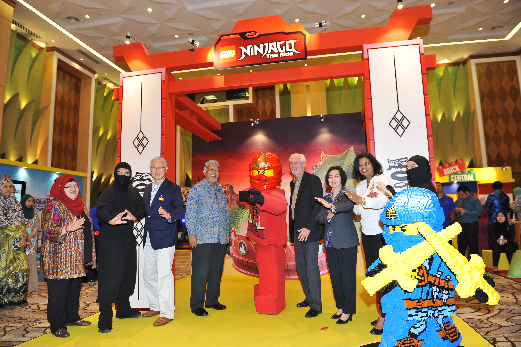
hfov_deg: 73.8
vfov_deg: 53.1
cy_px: 174
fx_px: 347
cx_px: 260
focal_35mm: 24
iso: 640
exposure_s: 1/80
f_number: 3.5
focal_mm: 24
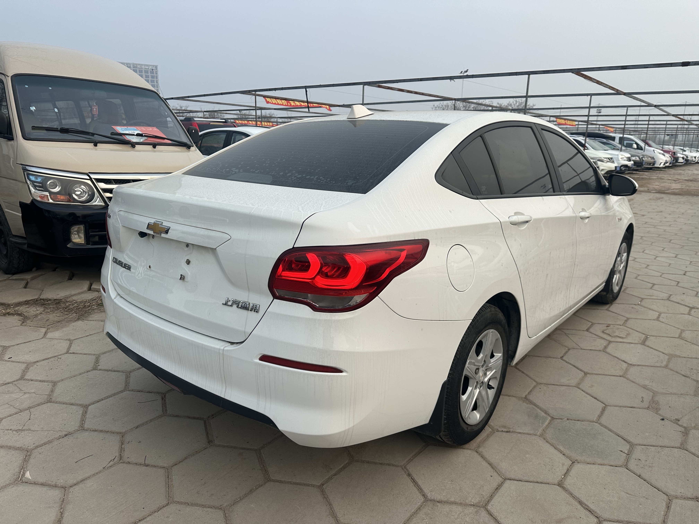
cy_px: 262
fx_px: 485
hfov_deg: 71.6
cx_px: 350
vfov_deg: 56.8
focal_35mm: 24
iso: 80
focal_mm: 6.86
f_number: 1.78
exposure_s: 1/1880
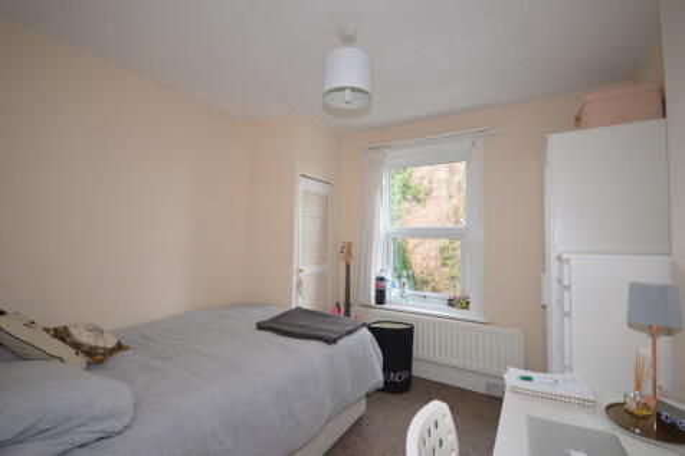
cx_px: 342
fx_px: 285
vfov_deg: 77.3
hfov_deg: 100.4
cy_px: 228
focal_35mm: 15
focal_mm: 10
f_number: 4
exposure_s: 1/60
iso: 560
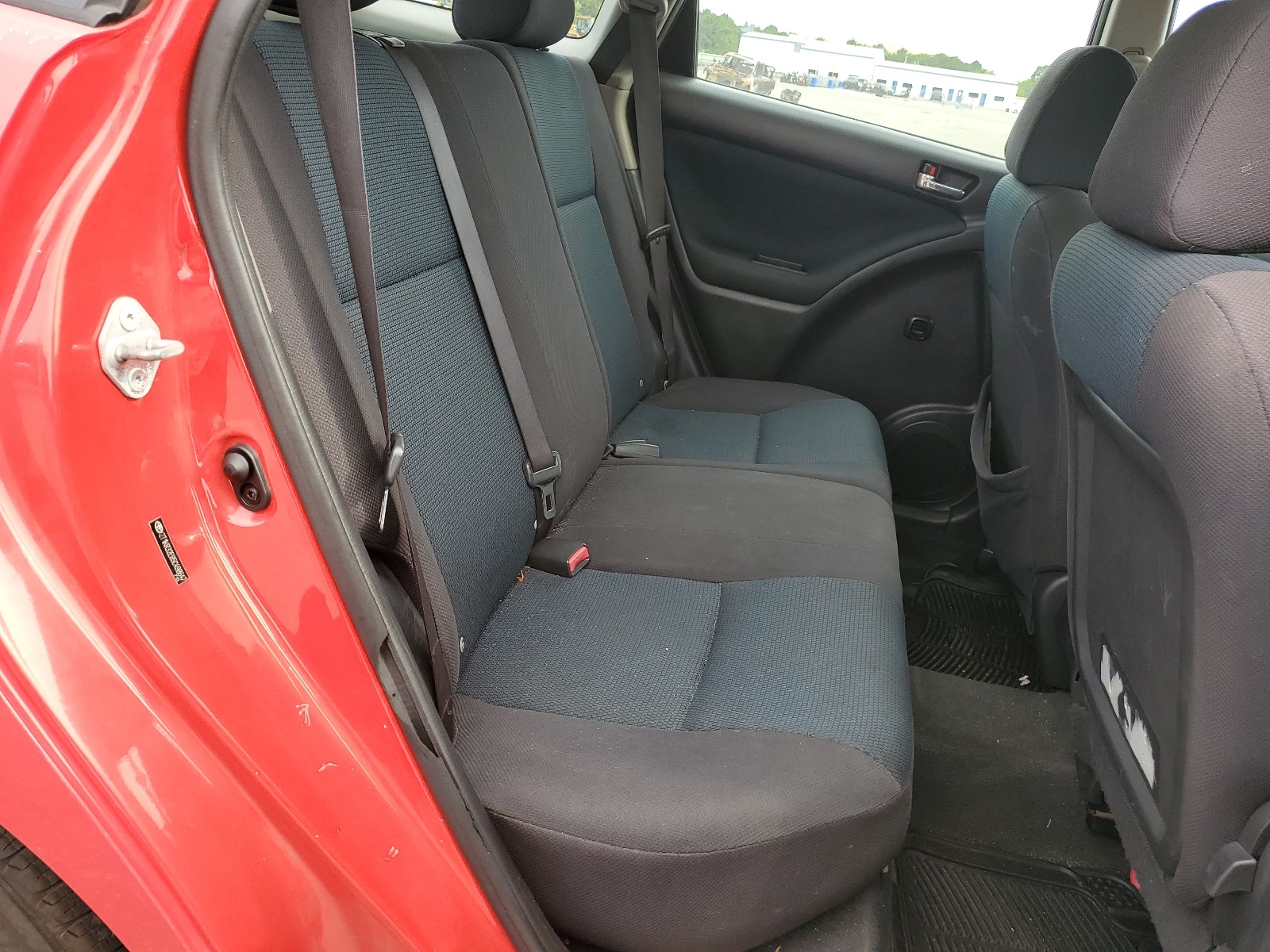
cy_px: 476
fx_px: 954
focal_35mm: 26
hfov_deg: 67.3
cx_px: 635
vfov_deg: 53.1
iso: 50
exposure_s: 1/256
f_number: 1.5
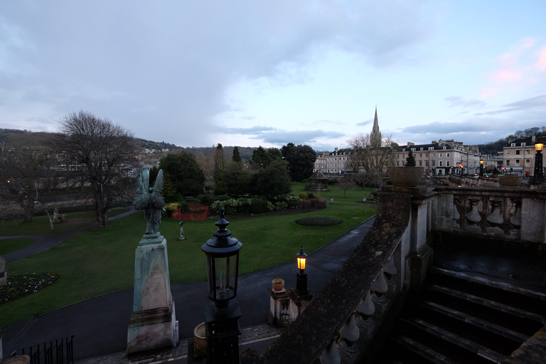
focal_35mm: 15
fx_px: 227
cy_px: 182
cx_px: 273
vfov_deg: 77.3
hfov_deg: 100.4
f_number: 4
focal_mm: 10
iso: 400
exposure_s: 1/60
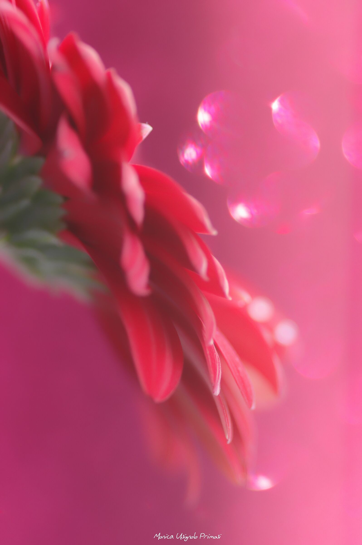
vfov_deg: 13.7
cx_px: 181
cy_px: 272
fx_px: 2266
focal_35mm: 150
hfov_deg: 9.1
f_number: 2.8
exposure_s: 1/250
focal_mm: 100
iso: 100
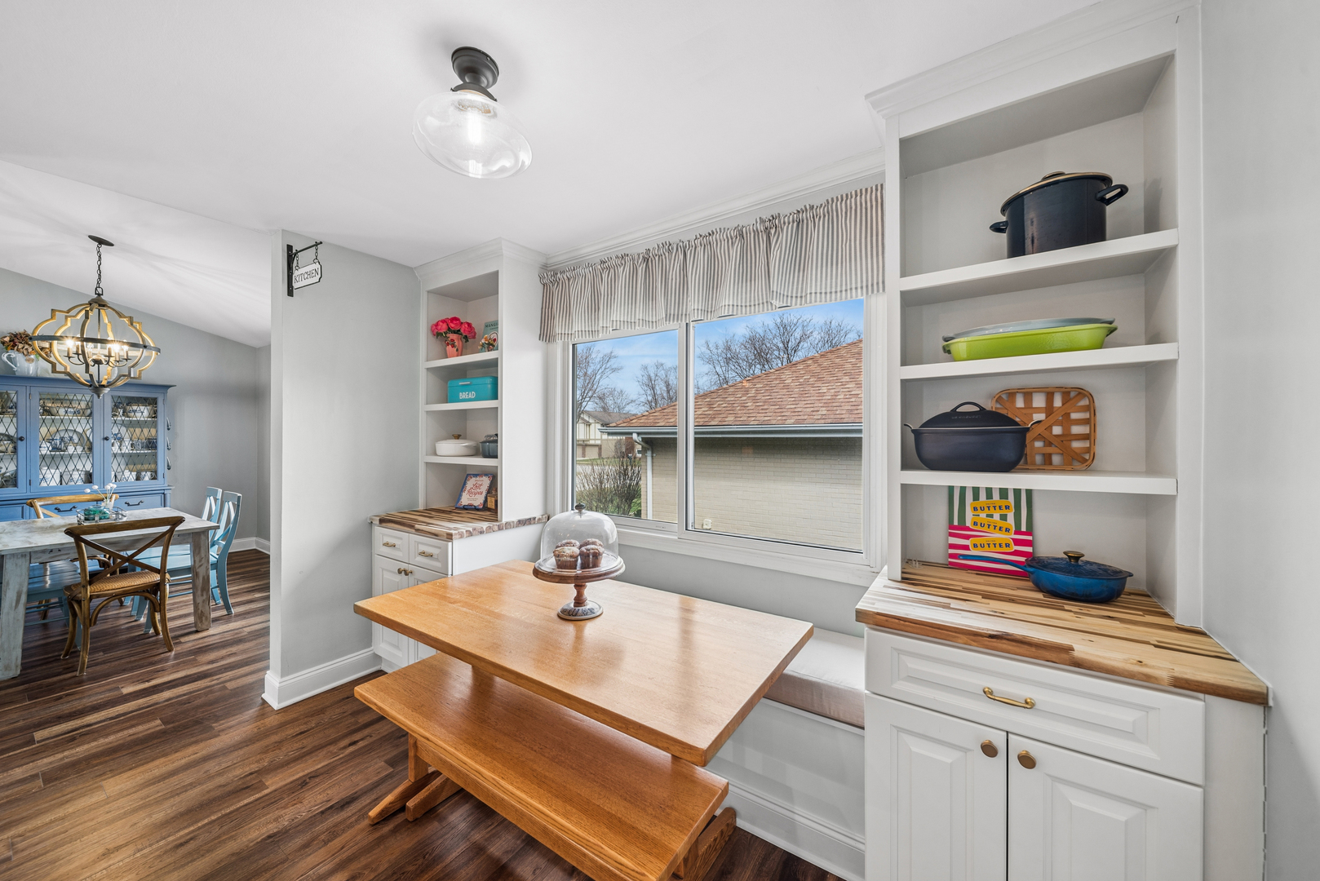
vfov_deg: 77.4
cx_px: 660
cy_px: 440
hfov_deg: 100.4
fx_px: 550
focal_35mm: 15
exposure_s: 1/15
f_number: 8
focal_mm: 15
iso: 400
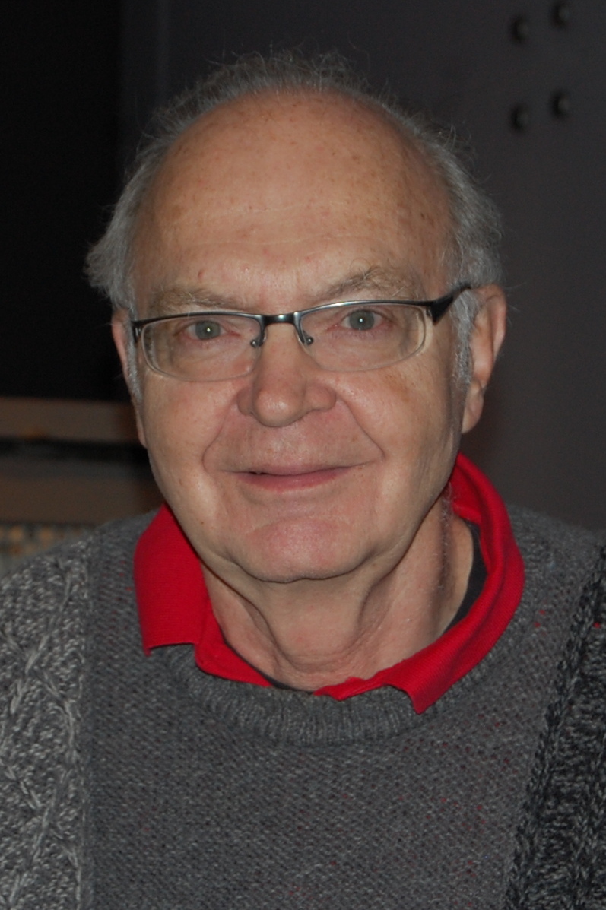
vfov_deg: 24.6
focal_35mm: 82
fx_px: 2085
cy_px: 455
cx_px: 303
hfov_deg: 16.5
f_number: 5.6
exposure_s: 1/60
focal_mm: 55
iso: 400
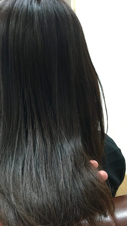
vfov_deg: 61.0
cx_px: 47
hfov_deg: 36.5
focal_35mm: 32
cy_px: 113
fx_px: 191
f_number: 2.2
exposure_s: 1/30
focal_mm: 4.15
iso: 80
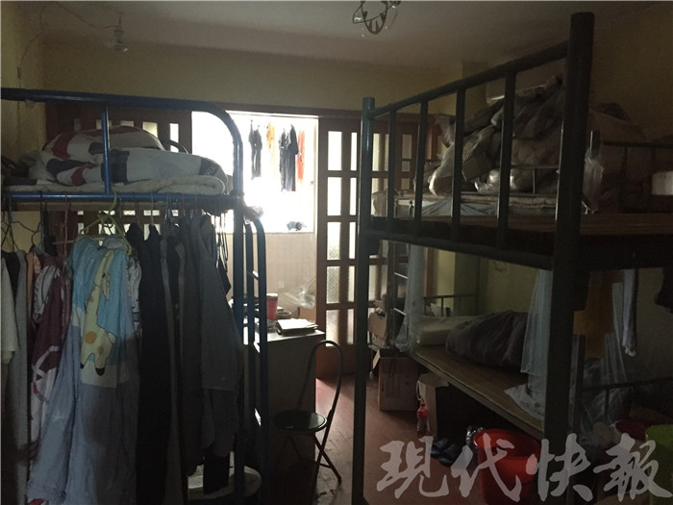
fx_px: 564
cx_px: 336
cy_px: 252
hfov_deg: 61.7
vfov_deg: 48.2
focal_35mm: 29
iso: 1250
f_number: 2.2
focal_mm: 4.15
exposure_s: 1/17
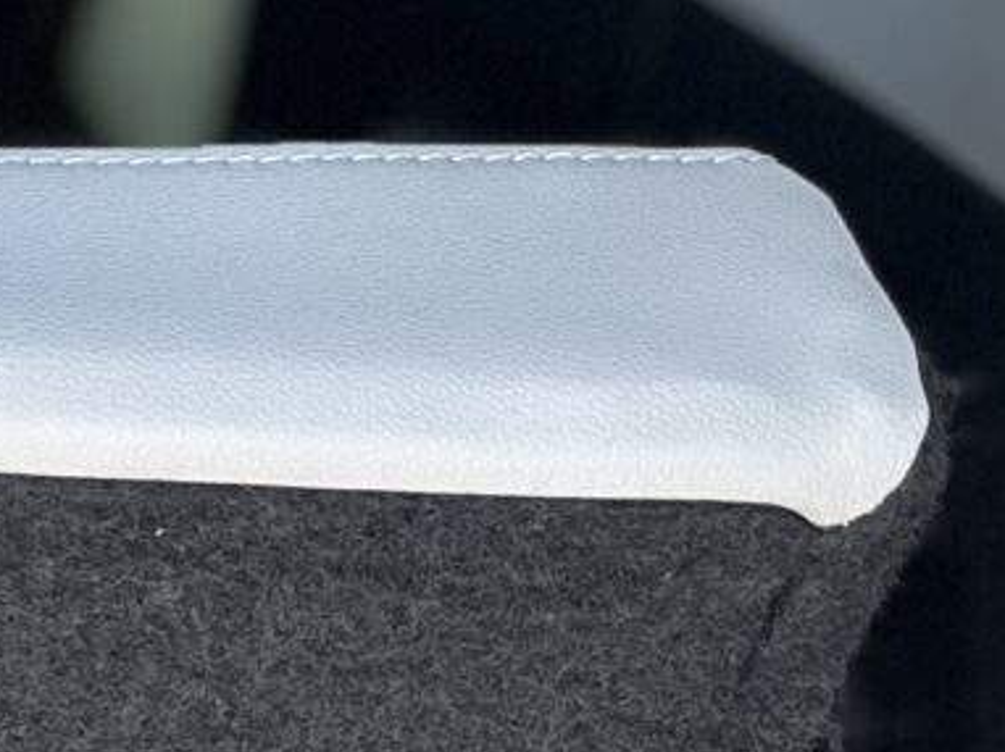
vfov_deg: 9.2
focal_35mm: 161
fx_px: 4671
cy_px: 418
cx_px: -1786
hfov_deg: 9.9
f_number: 1.78
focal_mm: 6.86
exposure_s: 1/260
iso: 80
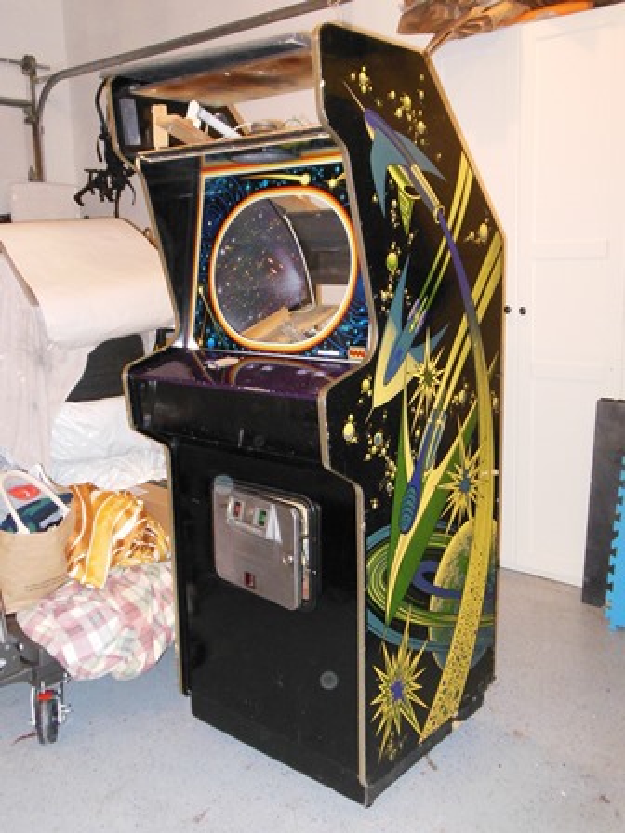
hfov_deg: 48.2
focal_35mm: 29
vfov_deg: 61.7
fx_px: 698
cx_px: 312
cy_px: 416
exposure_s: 1/25
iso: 800
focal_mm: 5.2
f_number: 3.3
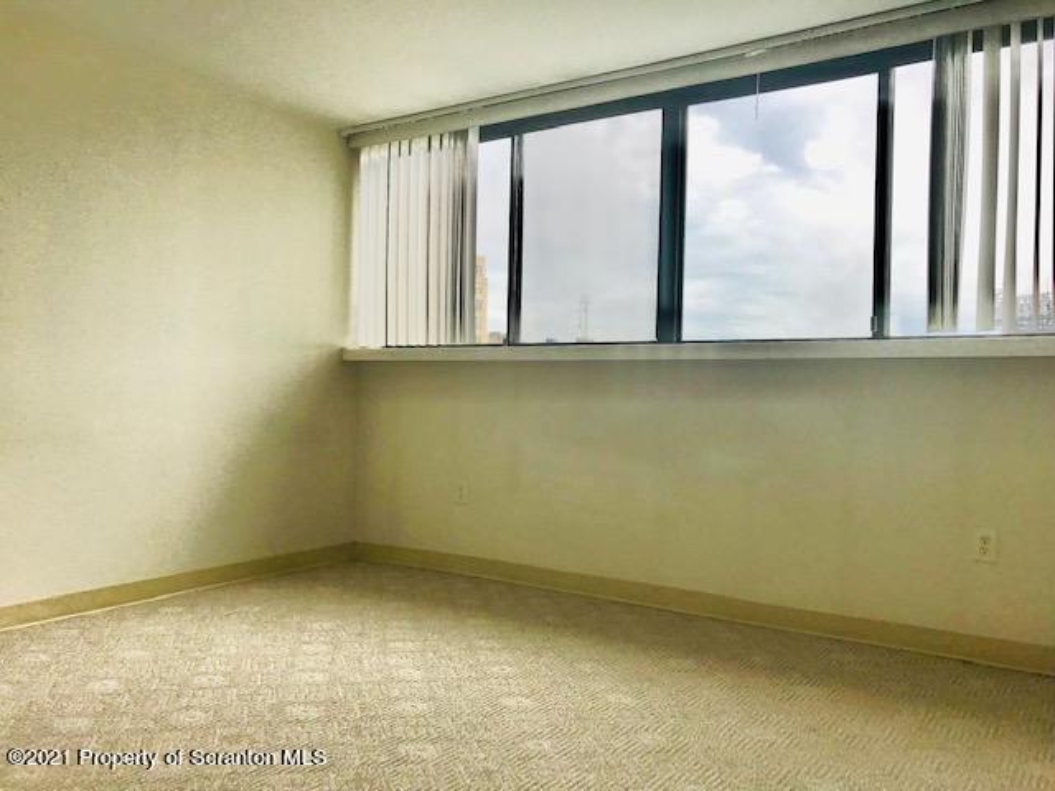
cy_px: 396
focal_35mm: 28
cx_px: 528
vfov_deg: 49.7
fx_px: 853
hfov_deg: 63.4
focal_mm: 3.99
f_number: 1.8
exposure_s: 1/460
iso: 20
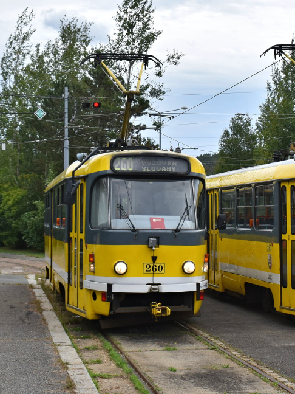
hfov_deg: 18.0
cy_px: 171
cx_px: 249
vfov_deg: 24.1
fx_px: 920
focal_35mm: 81
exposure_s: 1/320
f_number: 8
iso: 320
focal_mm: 28
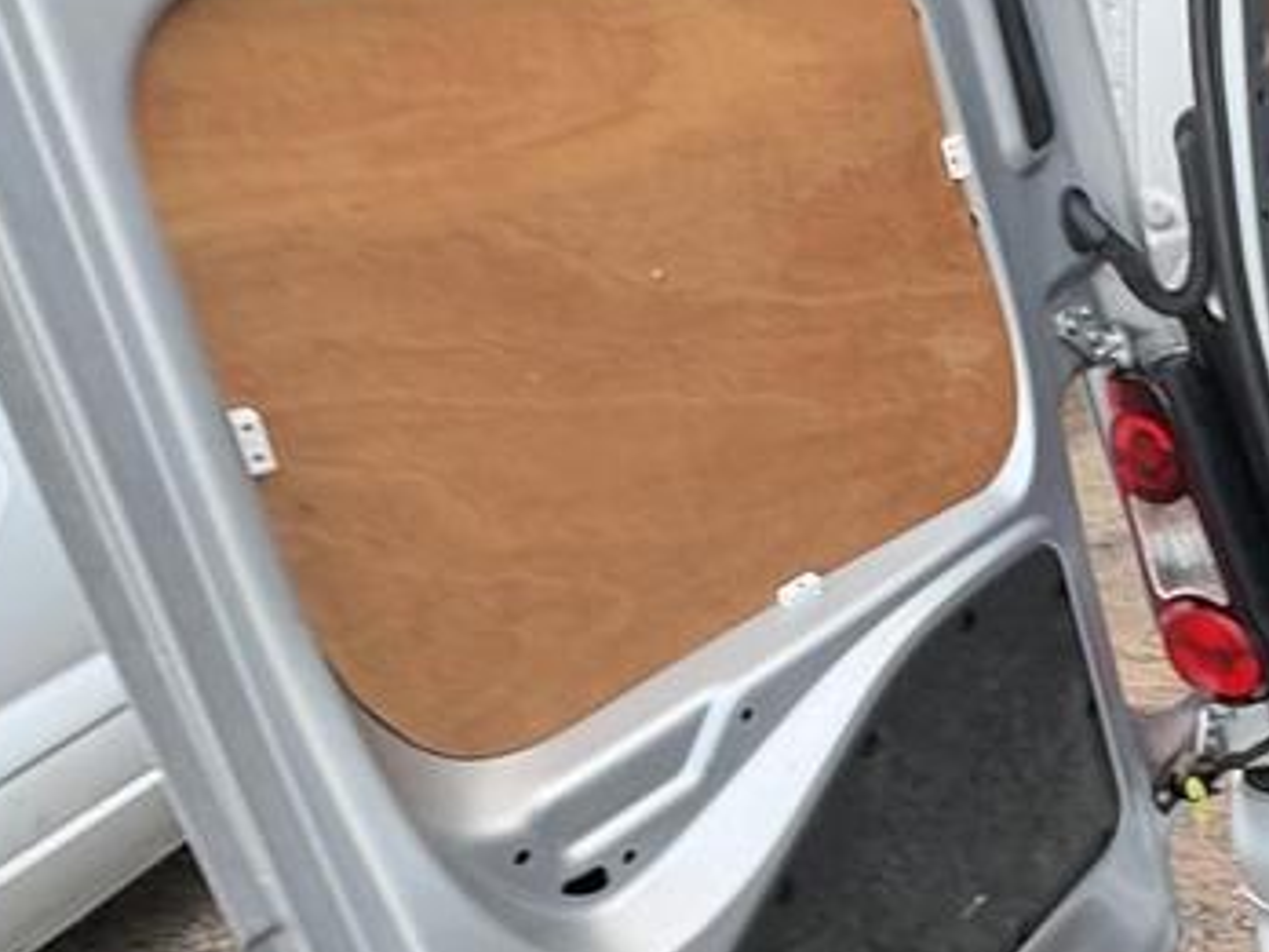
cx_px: 1058
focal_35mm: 36
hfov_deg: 47.8
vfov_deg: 39.6
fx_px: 1320
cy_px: 427
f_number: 2.2
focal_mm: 2.22
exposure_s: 1/99
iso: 160
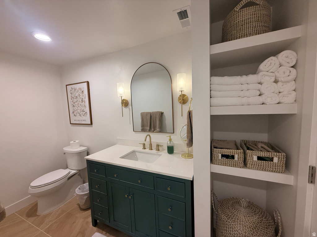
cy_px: 118
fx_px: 128
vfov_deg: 85.7
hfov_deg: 102.1
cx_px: 158
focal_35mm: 14
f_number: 2.2
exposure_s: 1/120
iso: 160
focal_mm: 2.22
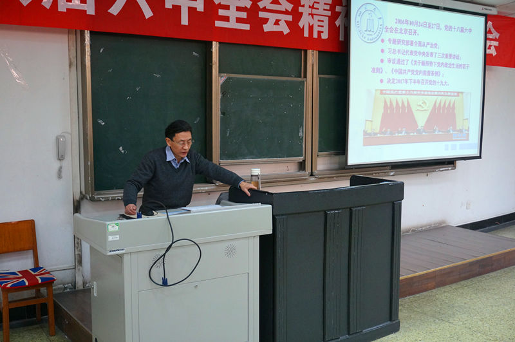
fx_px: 600
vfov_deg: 31.8
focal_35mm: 42
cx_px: 258
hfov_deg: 46.5
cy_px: 171
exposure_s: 1/60
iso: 1000
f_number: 4.5
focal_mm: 28
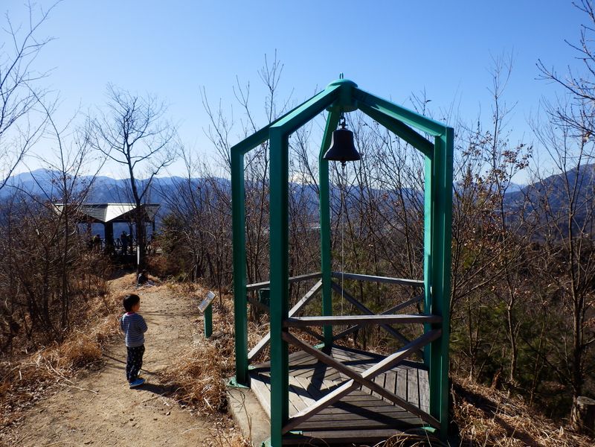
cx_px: 298
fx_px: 413
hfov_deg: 71.6
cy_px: 224
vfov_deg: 56.8
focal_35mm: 24
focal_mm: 4.2
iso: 80
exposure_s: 1/160
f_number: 7.9
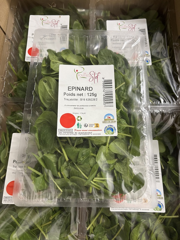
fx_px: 180
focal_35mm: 26
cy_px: 120
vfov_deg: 67.3
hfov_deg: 53.1
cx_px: 90
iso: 200
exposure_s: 1/50
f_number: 1.6
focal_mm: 5.96
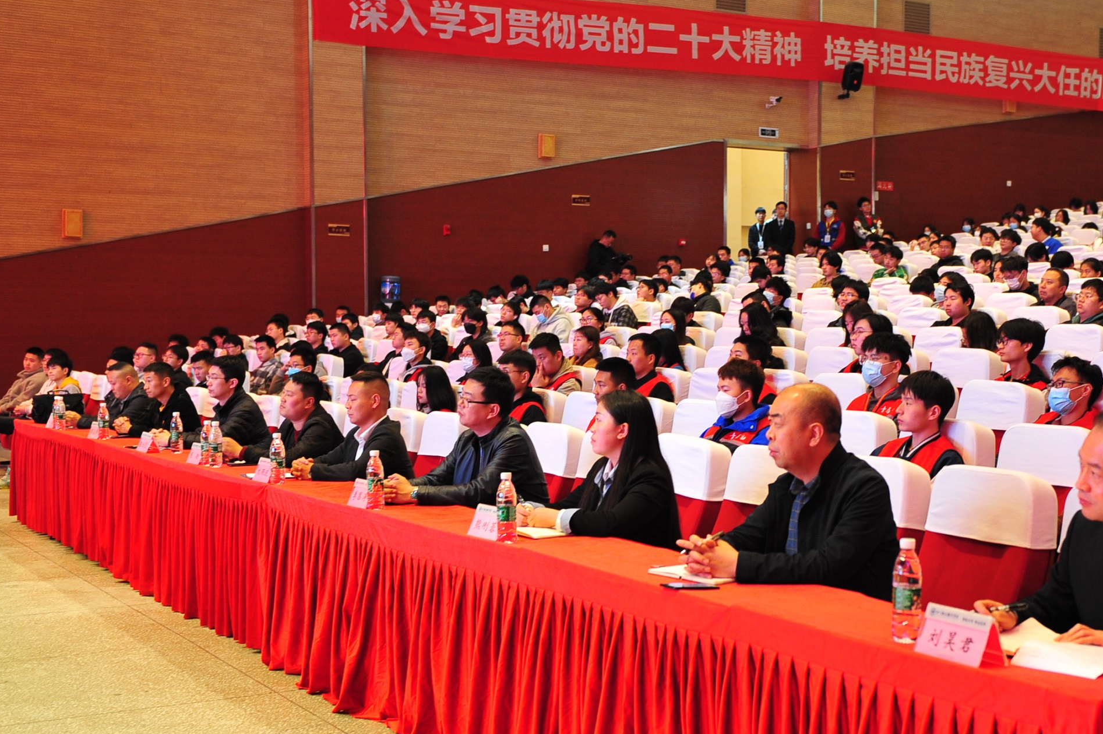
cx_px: 690
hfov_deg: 37.3
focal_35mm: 53
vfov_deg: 25.5
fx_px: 1623
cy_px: 404
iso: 1100
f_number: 2.8
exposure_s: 1/30
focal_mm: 35
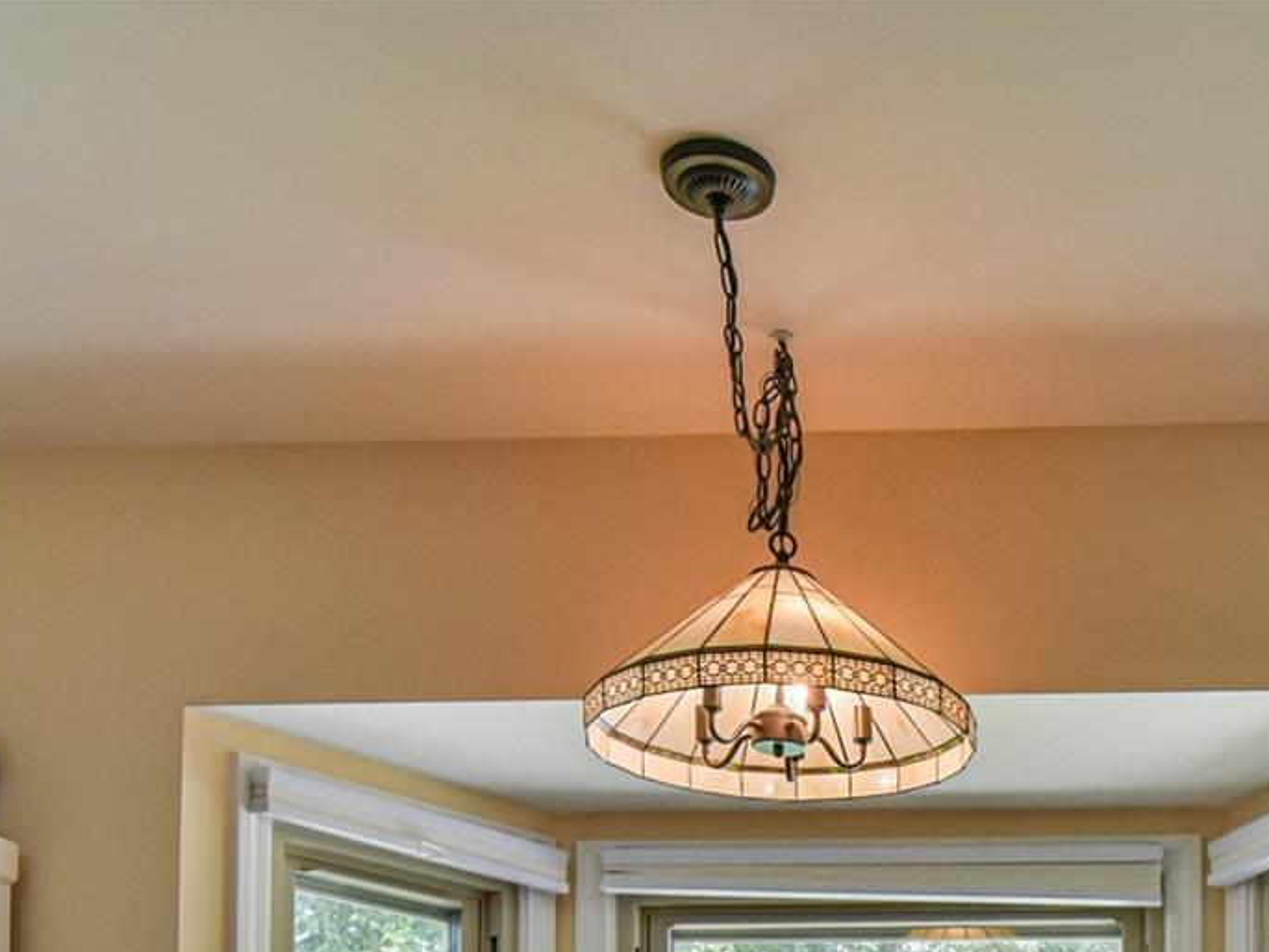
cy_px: 1261
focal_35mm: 46
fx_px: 1687
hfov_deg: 39.3
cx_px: 1045
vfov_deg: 26.4
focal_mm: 16
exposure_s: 1/200
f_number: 7.1
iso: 1600
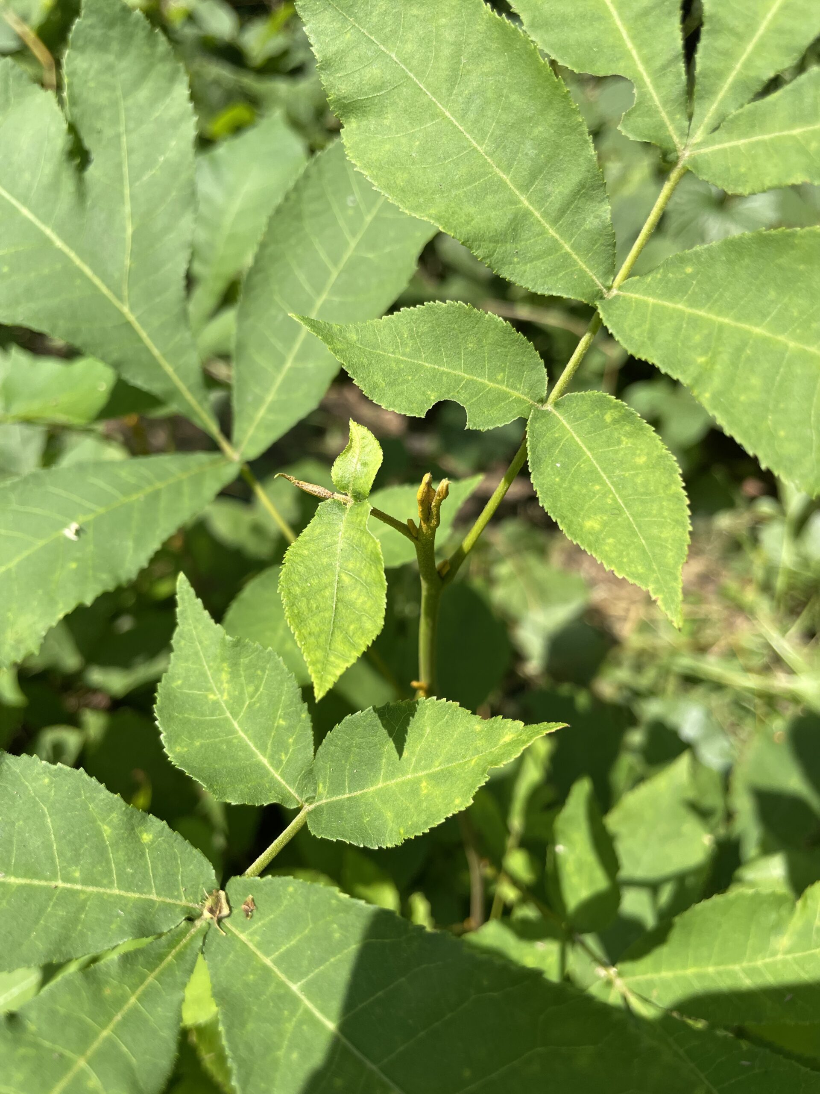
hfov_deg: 53.1
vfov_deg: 67.3
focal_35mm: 26
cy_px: 547
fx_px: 821
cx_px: 410
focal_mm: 4.2
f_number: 1.6
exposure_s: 1/1855
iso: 32
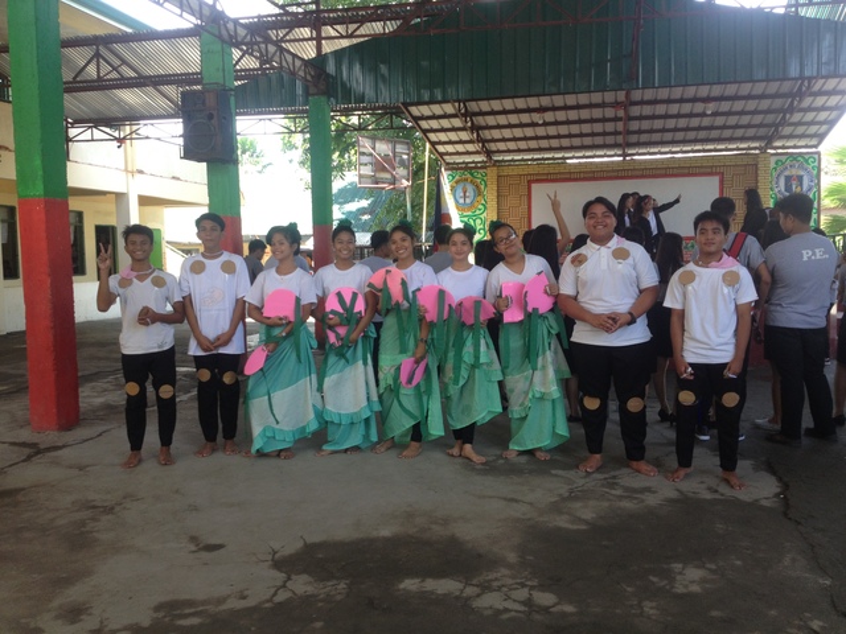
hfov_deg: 52.6
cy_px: 317
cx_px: 423
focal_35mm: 35
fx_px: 855
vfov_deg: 40.7
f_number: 2.4
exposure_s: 1/120
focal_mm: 4.28
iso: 50
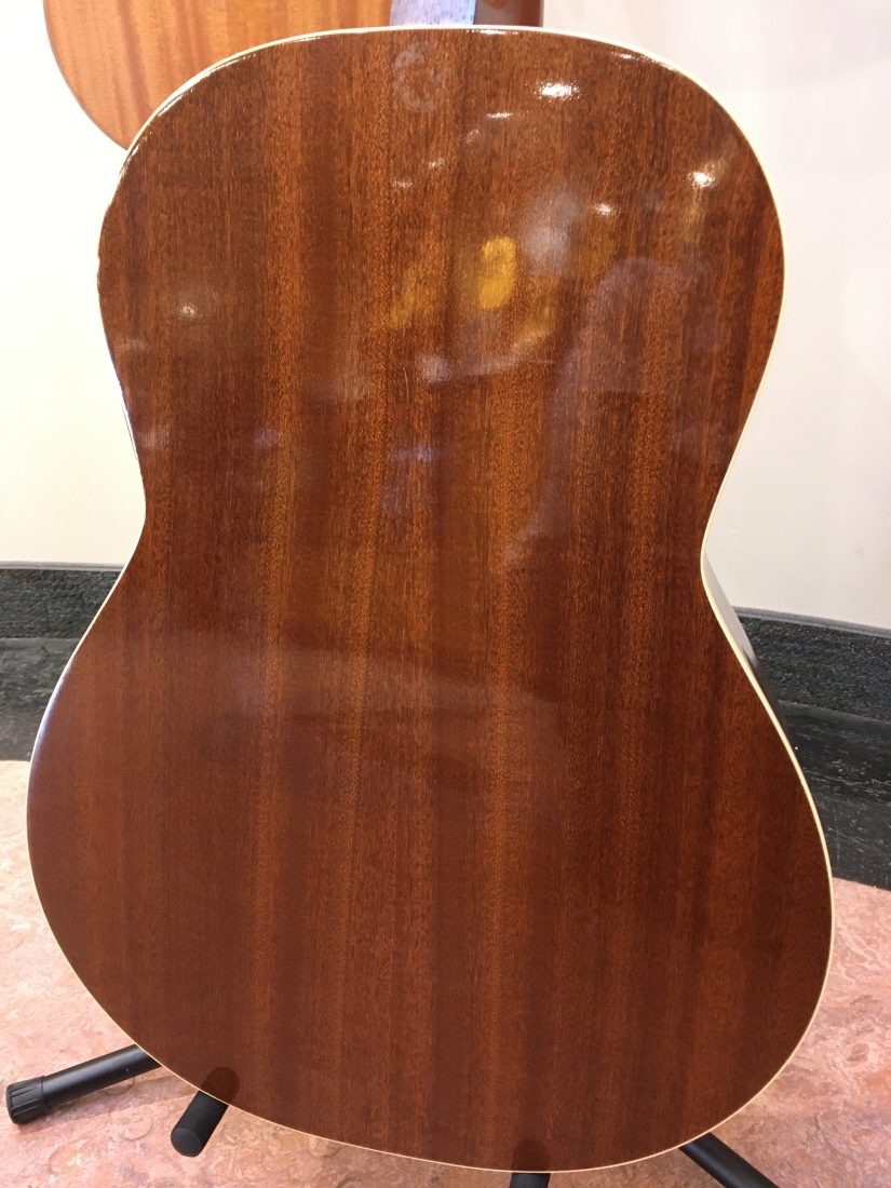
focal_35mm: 29
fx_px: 995
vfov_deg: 61.7
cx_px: 446
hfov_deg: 48.2
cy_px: 594
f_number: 2.2
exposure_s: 1/30
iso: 160
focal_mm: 4.15
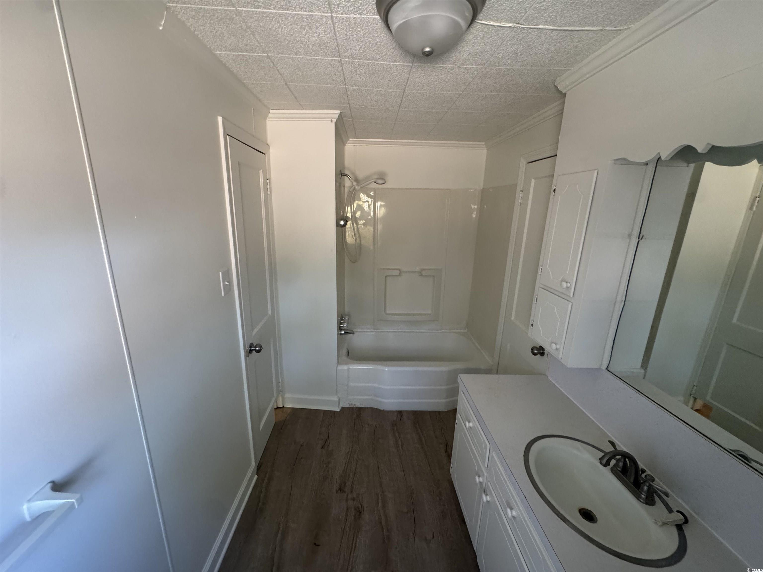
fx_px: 309
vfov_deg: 85.7
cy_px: 286
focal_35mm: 14
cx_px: 382
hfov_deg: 102.1
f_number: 2.2
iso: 320
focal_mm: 2.22
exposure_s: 1/75
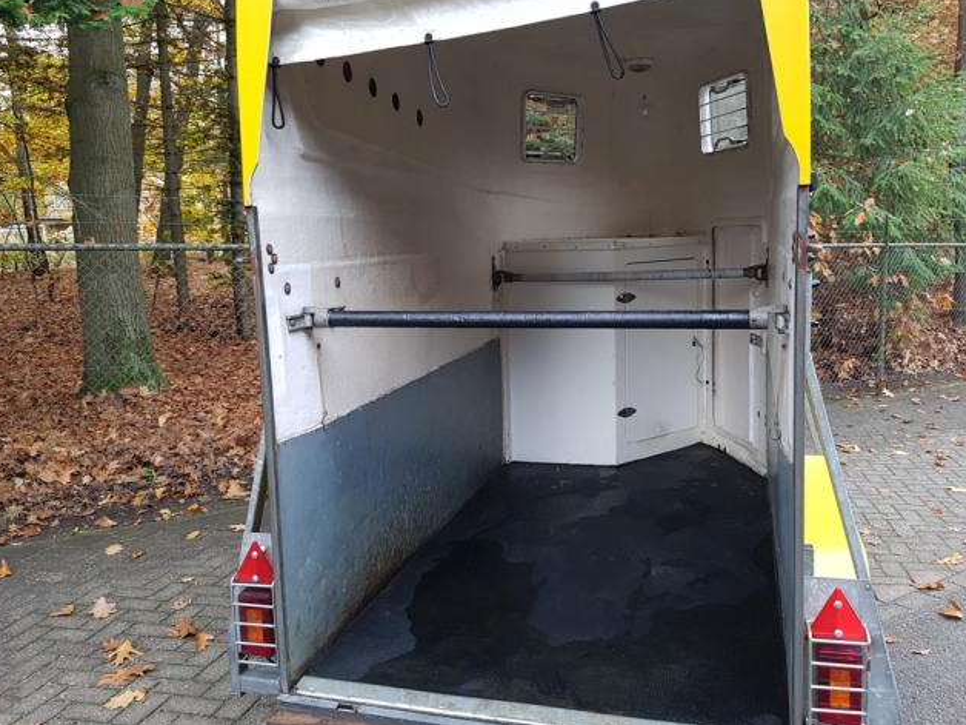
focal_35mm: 29
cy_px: 324
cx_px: 523
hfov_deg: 61.6
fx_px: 809
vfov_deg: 48.1
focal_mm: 4.2
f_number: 1.7
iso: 100
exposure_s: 1/100
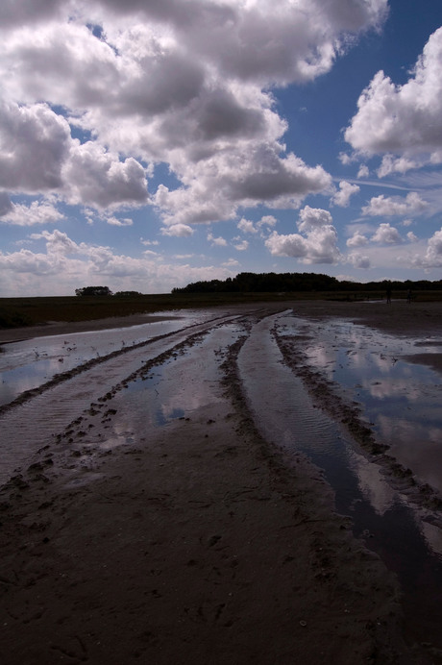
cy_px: 332
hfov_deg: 47.8
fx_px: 498
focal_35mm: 27
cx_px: 221
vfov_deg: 67.4
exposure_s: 1/1250
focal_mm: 18
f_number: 7.1
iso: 200
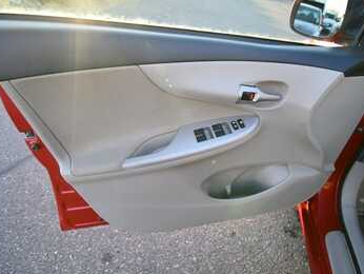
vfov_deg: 66.0
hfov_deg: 81.4
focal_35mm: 20
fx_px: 210
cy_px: 140
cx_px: 202
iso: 800
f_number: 4.8
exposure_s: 1/250
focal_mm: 12
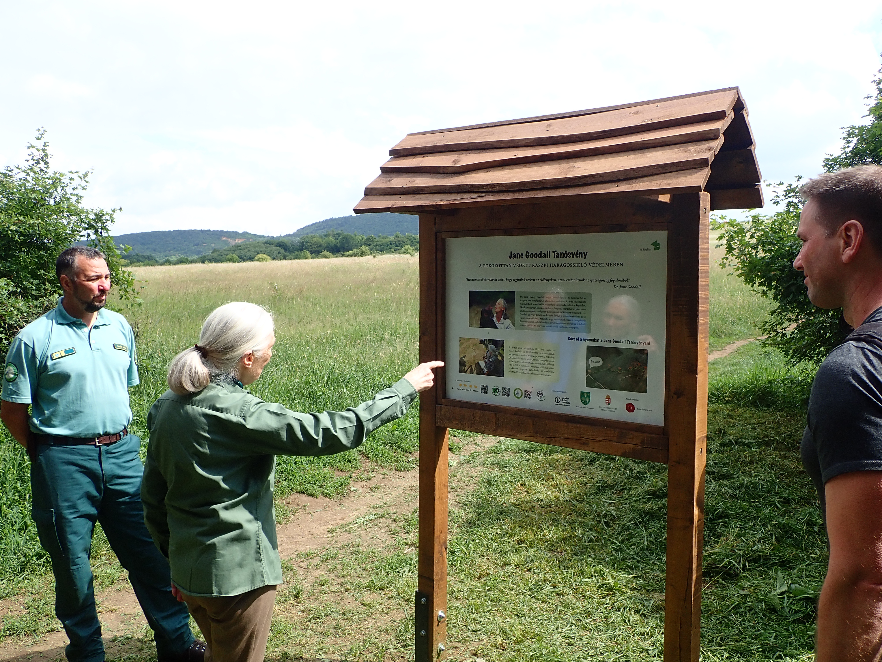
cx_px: 441
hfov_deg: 60.0
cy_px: 331
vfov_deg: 46.8
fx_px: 764
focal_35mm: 30
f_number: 3.2
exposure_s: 1/500
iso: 100
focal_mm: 5.5
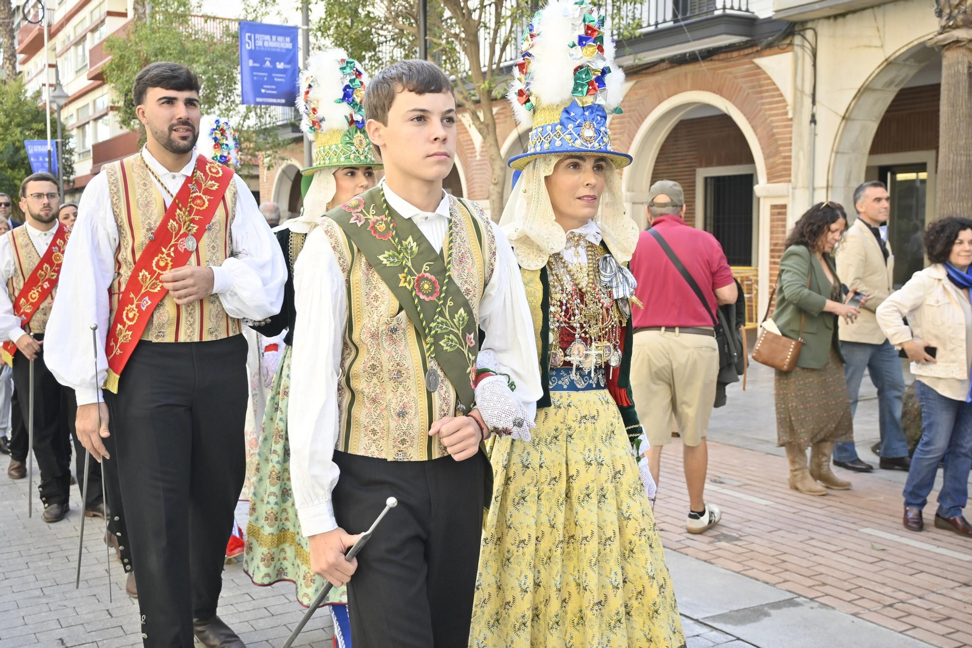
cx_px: 486
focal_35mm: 38
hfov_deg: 51.3
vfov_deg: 35.5
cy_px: 324
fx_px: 1012
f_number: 4.5
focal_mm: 25
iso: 640
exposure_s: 1/400
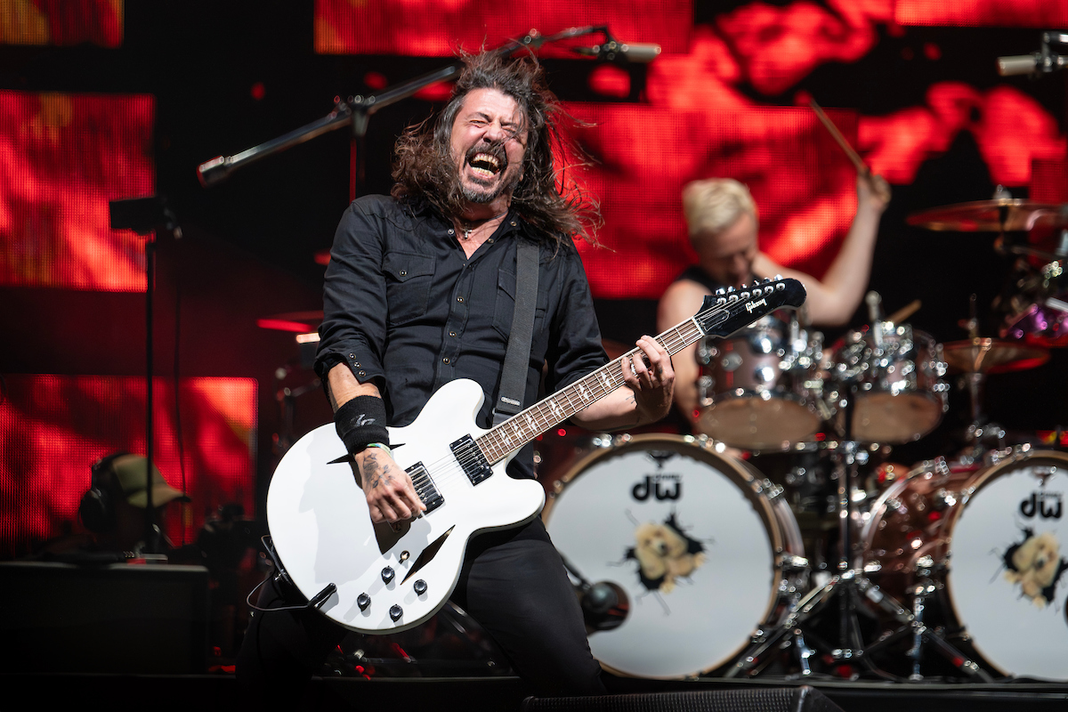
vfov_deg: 5.5
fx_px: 7475
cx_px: 534
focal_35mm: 252
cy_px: 356
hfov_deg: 8.2
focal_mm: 168
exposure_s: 1/1250
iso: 2500
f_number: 2.8
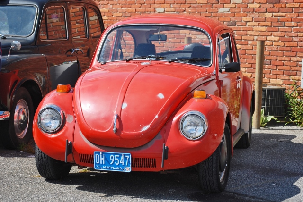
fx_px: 758
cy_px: 101
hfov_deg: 22.6
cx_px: 152
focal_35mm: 90
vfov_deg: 15.2
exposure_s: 1/500
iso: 125
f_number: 5.6
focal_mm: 60
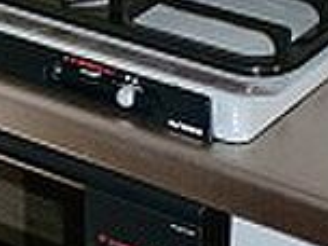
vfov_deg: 10.1
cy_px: 52
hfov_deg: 13.4
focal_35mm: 147
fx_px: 1393
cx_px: 181
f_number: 3.1
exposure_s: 1/50
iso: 400
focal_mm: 6.3
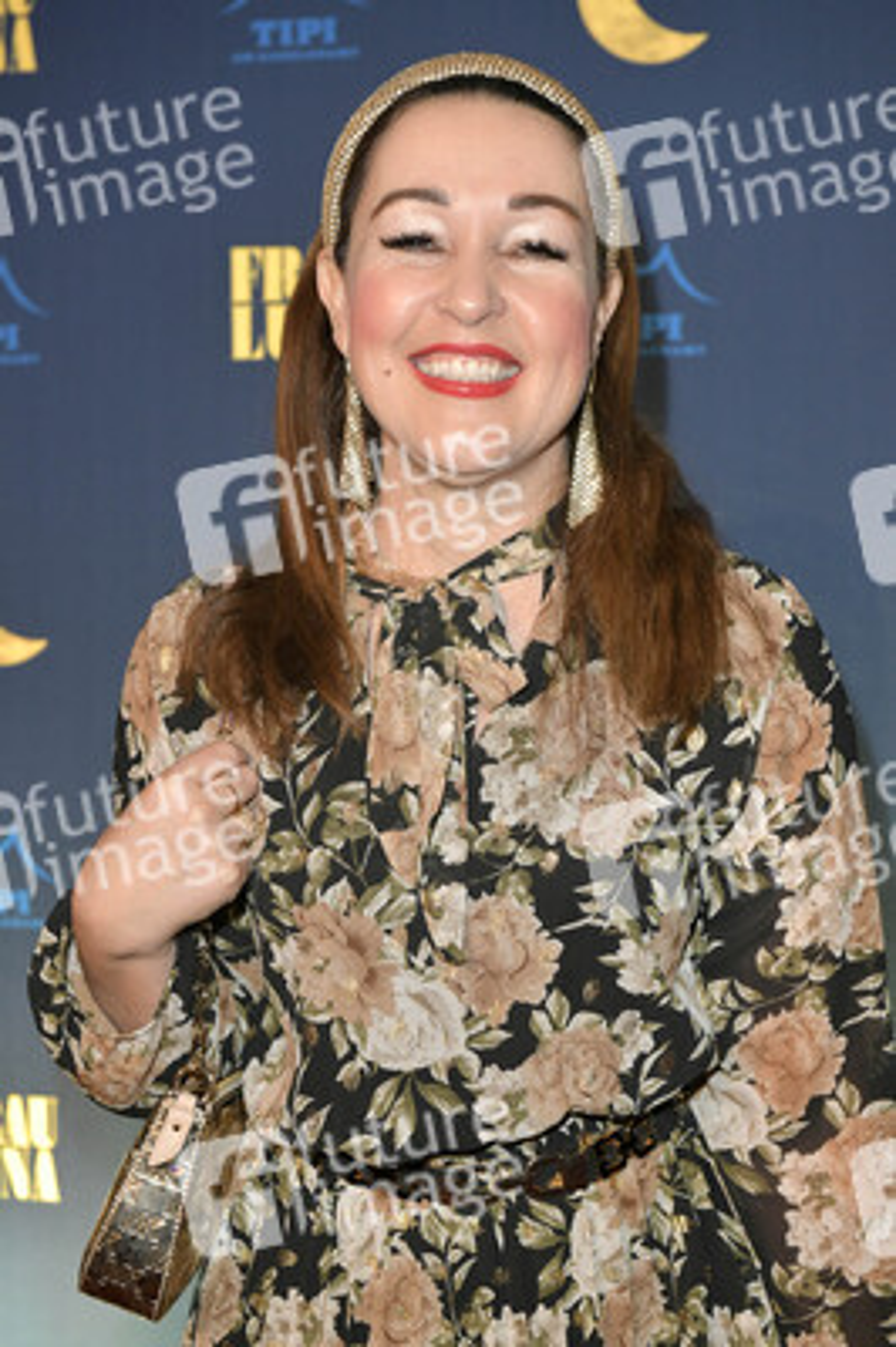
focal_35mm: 60
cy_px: 674
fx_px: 2244
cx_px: 448
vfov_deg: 33.4
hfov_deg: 22.6
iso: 1600
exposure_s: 1/200
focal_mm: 60
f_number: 5.6
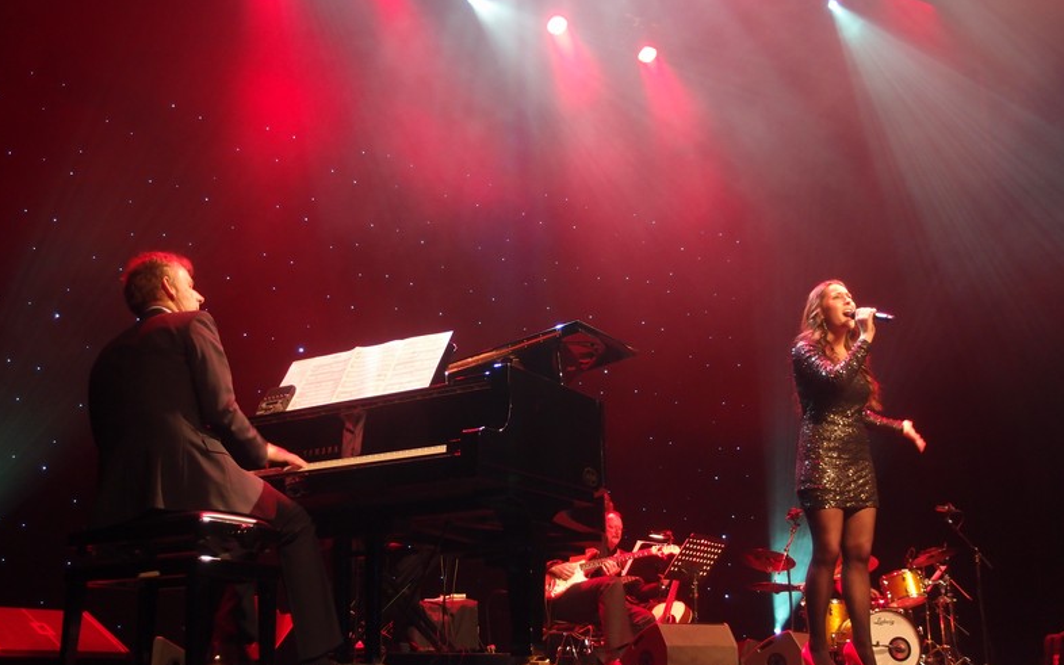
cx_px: 525
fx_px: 1189
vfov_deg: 31.2
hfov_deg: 48.2
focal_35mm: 41
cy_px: 355
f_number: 2
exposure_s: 1/13
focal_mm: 8.16
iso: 200
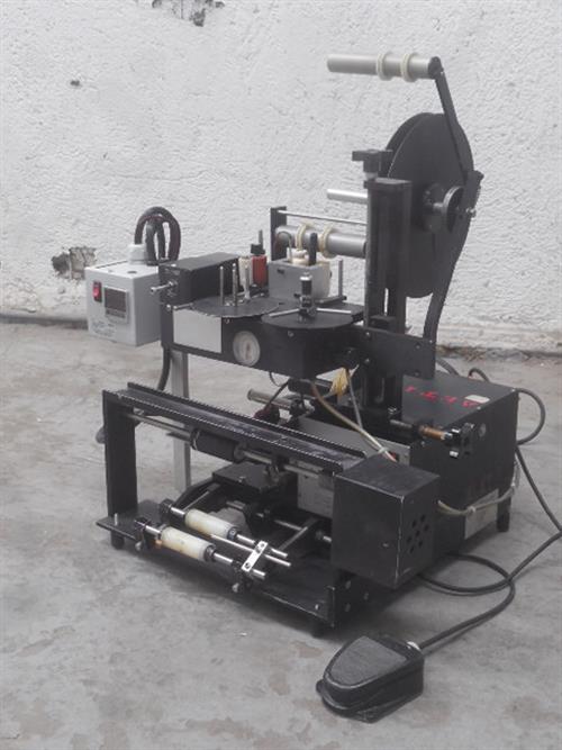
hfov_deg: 28.6
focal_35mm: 51
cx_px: 281
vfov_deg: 37.5
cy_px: 375
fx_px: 1104
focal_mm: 9.1
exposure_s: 1/30
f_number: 4.9
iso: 400
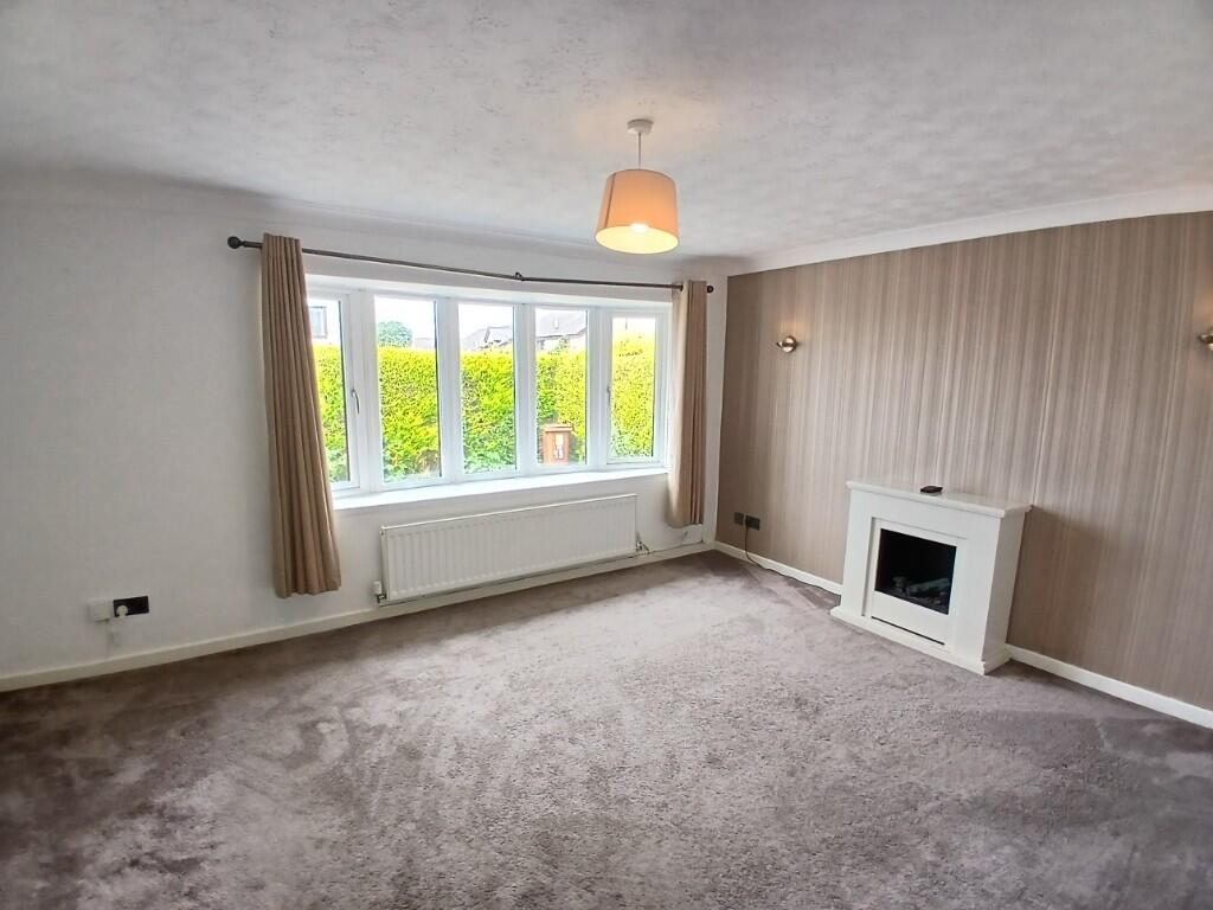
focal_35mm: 17
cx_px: 606
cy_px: 455
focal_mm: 1.4
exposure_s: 1/50
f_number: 2.2
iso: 64
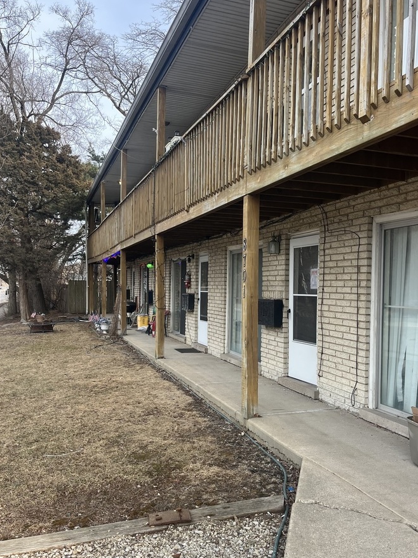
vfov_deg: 56.7
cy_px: 304
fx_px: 515
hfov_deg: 43.9
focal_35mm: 32
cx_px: 252
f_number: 1.6
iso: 50
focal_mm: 5.1
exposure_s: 1/475
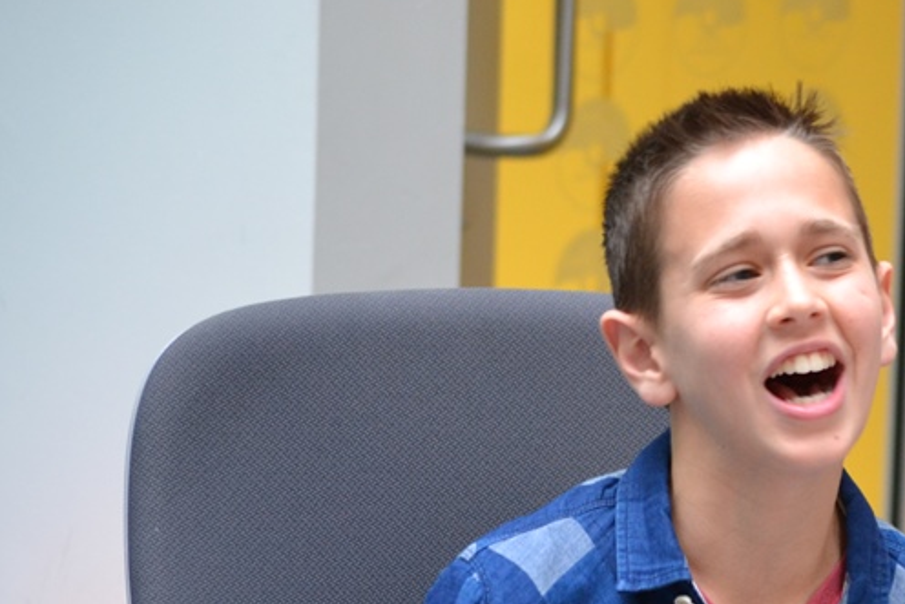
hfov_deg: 8.1
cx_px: 847
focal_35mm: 254
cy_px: 585
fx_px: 6387
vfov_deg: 5.4
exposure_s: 1/60
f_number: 4.2
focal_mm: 82
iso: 1250
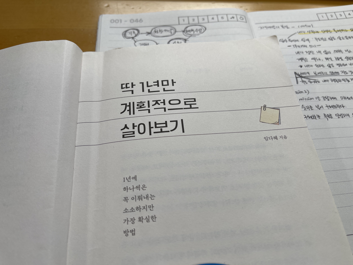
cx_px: 176
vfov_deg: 54.9
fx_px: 255
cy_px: 132
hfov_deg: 69.4
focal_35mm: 25
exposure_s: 1/128
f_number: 1.6
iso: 32
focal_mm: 5.1
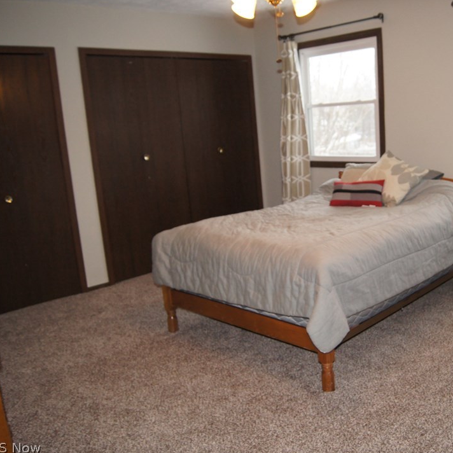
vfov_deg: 47.2
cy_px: 228
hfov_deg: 46.0
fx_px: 518
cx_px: 323
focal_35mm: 35
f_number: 4
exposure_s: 1/160
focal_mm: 18
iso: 800
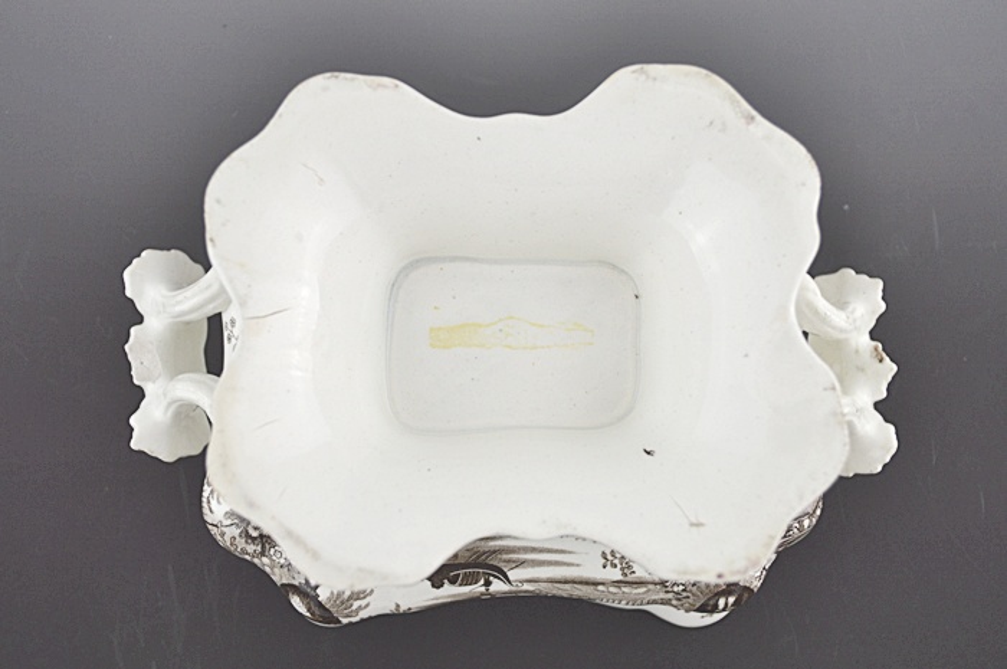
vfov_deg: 39.9
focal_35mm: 33
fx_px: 922
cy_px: 334
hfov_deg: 57.3
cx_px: 504
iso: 400
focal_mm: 22
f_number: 4.5
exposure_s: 1/80
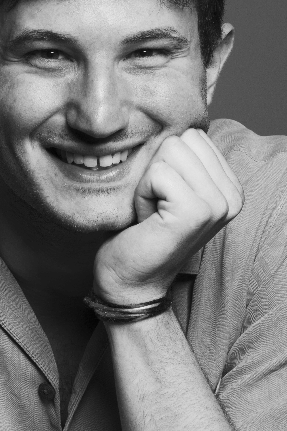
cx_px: 99
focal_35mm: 80
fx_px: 957
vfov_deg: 25.4
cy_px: 194
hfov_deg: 17.0
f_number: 11
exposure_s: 1/125
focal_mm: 50
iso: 200
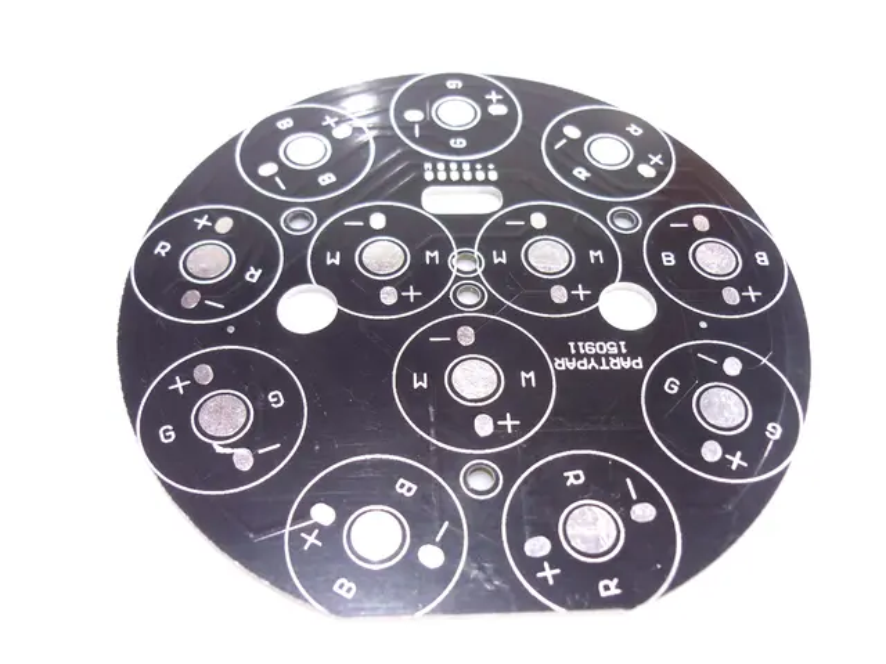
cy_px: 332
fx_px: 845
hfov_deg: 55.4
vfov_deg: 42.9
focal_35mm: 33
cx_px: 443
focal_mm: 5.5
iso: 100
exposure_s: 1/30
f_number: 2.8
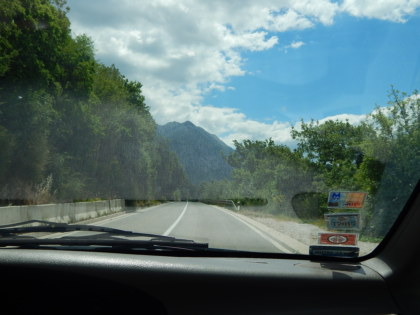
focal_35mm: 38
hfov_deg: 49.0
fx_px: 461
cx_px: 210
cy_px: 158
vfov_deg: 37.7
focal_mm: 6.8
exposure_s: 1/500
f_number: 6.9
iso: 125
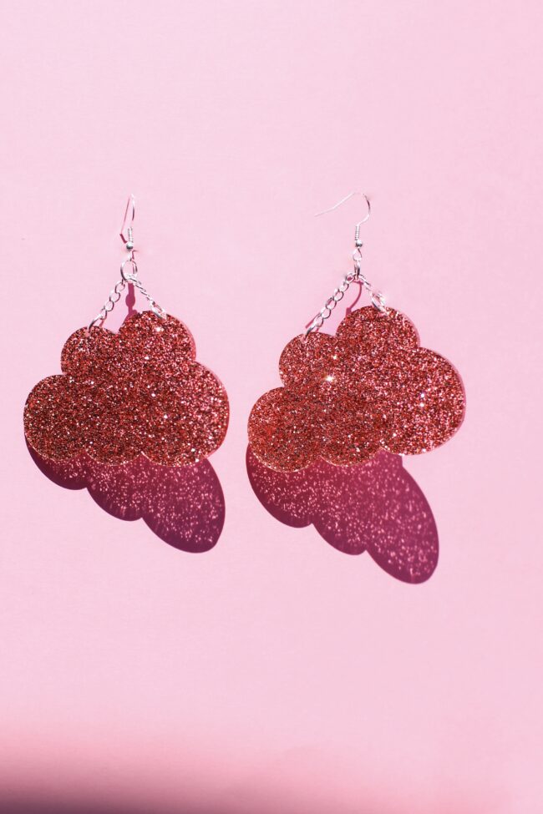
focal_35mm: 70
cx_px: 272
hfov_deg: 19.5
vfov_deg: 28.8
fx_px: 1584
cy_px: 407
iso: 100
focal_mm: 35
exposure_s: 1/1600
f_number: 4
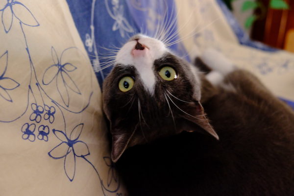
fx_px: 367
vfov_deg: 29.9
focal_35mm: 45
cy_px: 98
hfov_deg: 43.6
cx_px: 147
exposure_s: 1/60
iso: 5000
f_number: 3.6
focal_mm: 30.2
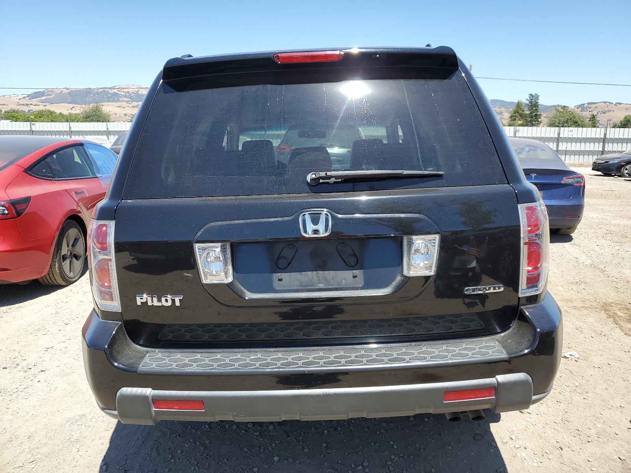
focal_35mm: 26
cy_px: 236
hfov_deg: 67.3
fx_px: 474
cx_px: 316
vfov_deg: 53.1
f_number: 1.5
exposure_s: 1/1667
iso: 50
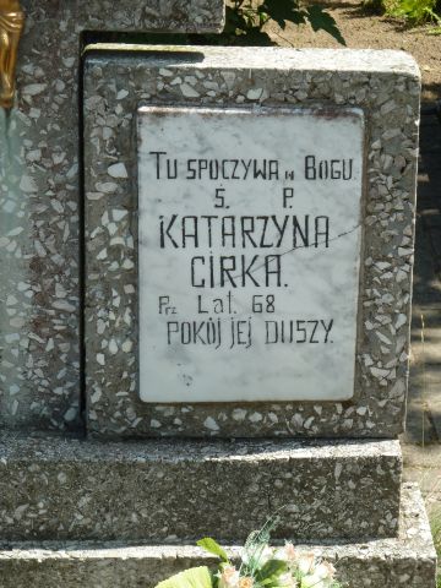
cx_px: 220
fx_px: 2174
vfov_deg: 15.4
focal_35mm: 128
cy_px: 294
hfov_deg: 11.6
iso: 80
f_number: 4.4
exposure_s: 1/250
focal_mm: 21
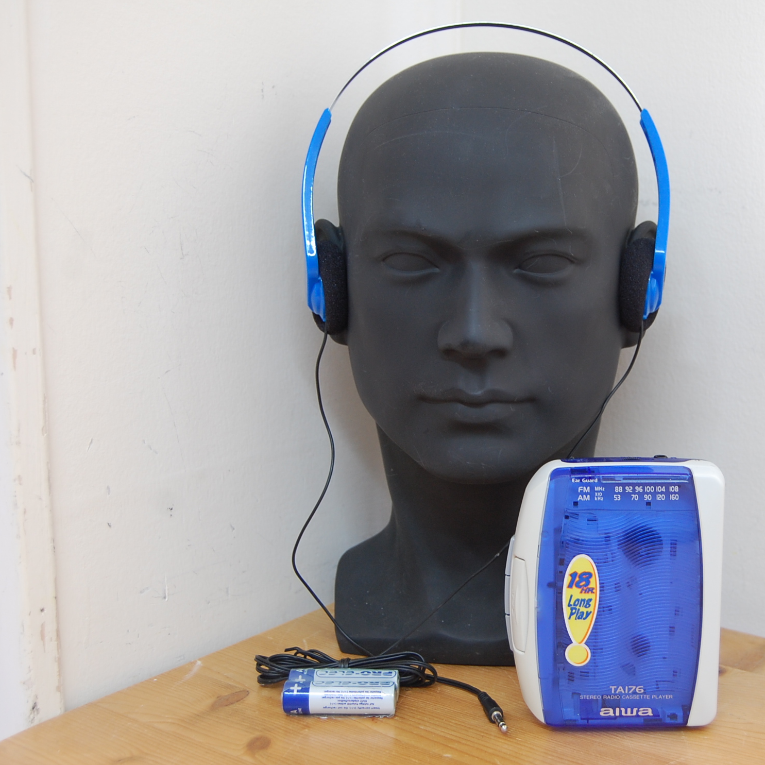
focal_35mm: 58
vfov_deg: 29.6
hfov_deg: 29.3
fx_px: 1450
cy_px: 380
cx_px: 525
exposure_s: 1/30
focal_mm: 30
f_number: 4.2
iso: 400
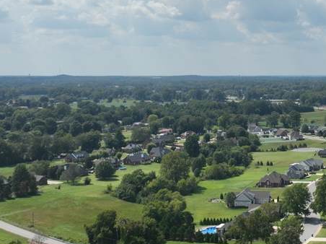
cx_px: 277
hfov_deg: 27.8
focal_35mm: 68
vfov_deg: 21.5
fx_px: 640
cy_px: 76
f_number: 2.8
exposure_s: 1/3200
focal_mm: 12.29
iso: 140
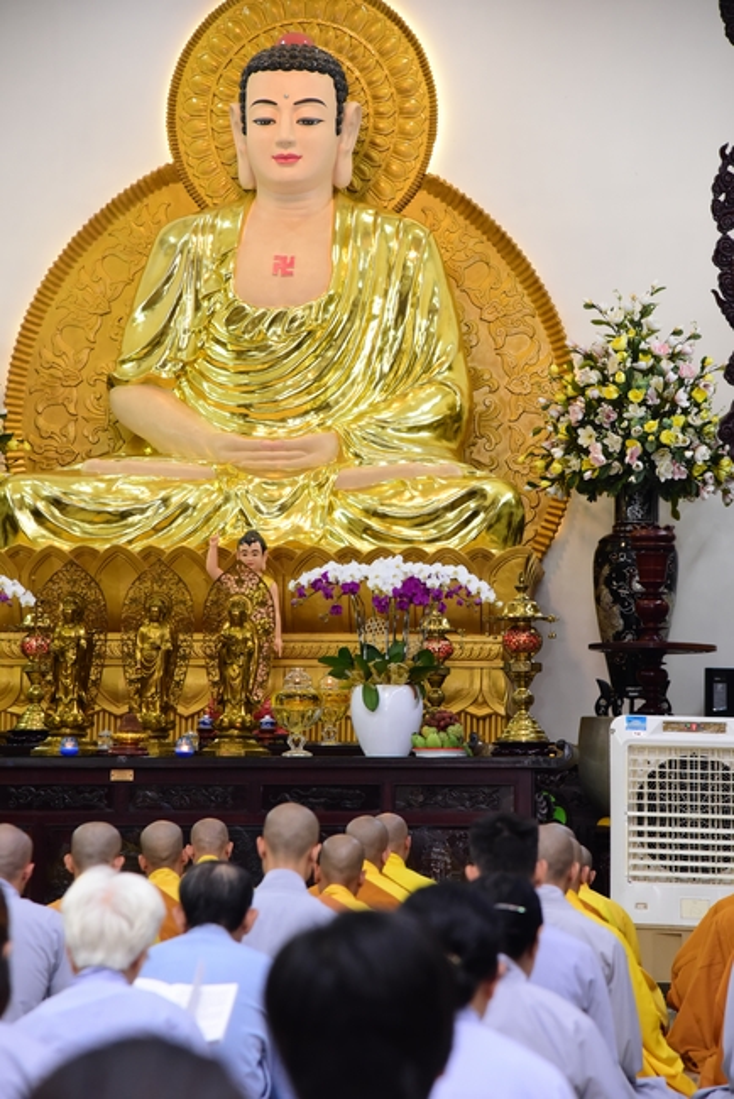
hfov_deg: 13.1
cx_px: 367
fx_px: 3208
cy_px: 550
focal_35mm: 105
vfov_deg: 19.4
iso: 3200
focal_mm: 105
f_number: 5.6
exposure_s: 1/80
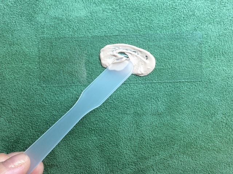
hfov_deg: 60.0
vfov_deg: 46.8
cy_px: 87
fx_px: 202
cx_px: 116
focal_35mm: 30
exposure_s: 1/120
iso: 64
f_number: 2.2
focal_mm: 4.12
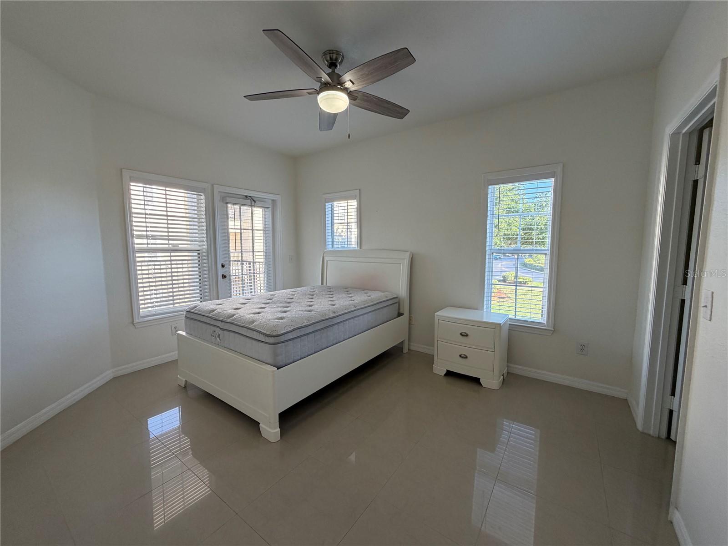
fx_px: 294
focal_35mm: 14
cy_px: 273
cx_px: 364
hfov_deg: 102.1
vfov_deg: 85.7
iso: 100
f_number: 2.2
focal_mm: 2.22
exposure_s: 1/121
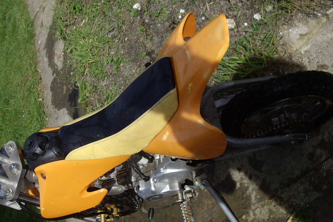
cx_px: 141
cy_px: 126
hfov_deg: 39.5
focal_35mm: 50
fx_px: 462
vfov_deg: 27.0
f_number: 5.6
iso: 50
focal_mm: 7.9
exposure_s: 1/250
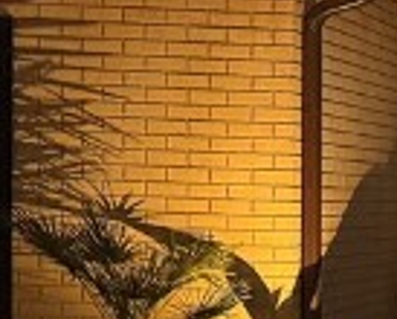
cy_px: 316
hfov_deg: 10.0
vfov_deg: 8.8
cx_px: 875
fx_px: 2059
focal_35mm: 175
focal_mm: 6.76
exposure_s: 1/29
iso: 1600
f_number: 1.78
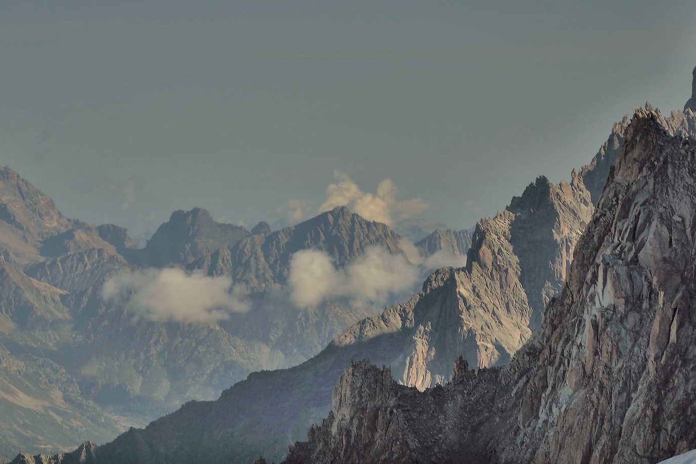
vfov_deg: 4.8
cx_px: 242
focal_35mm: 289
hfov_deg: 7.1
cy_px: 389
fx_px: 5586
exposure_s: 1/100
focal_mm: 110
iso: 100
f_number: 11
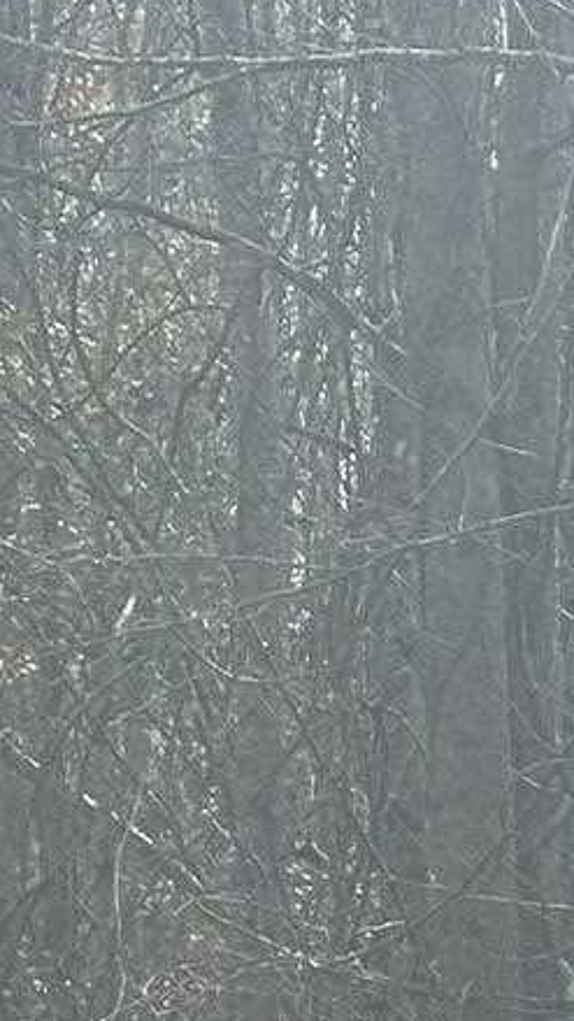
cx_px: -1192
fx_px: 6601
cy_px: 1126
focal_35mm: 244
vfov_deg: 8.8
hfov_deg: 4.7
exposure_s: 1/1639
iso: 64
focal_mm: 6.86
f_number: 1.78
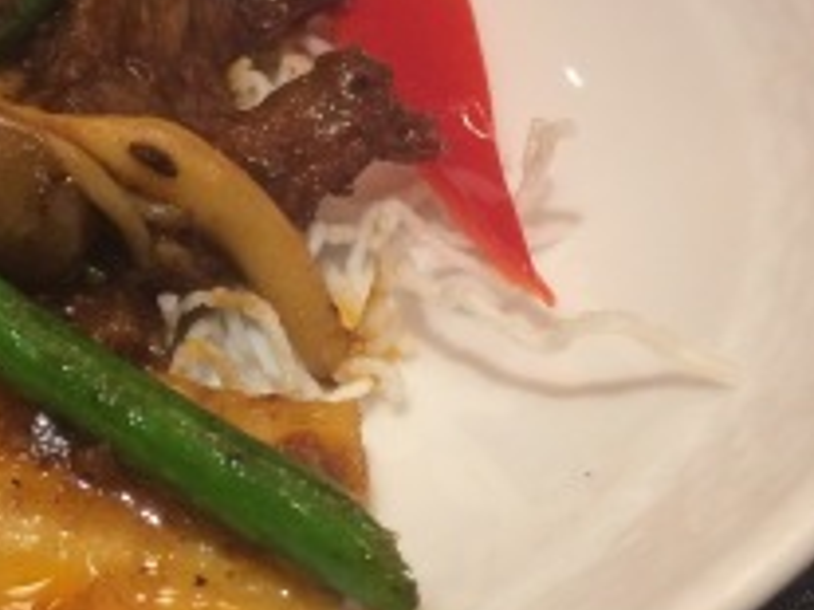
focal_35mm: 70
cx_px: 126
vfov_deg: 21.0
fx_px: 1645
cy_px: 258
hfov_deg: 27.1
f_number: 2.2
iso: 160
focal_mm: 4.15
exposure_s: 1/30
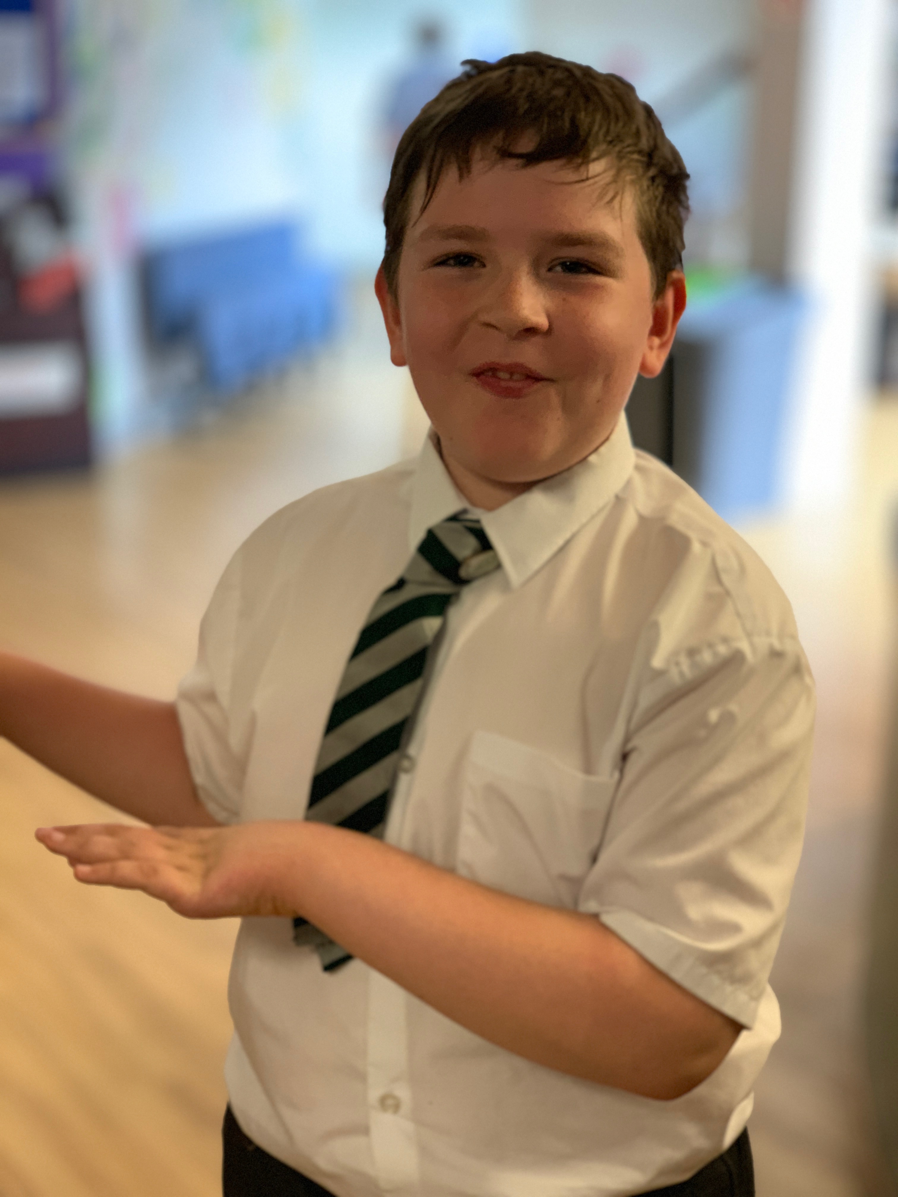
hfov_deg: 28.0
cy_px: 598
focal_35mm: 52
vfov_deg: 36.8
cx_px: 449
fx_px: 1799
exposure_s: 1/50
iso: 200
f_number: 2.4
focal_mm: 6
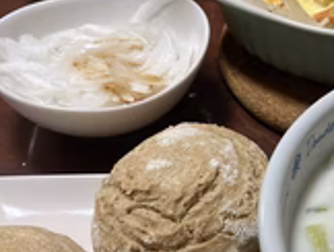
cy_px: 182
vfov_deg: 21.2
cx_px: 322
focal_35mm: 69
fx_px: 667
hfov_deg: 26.8
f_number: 1.8
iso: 64
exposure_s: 1/52
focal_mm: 3.99
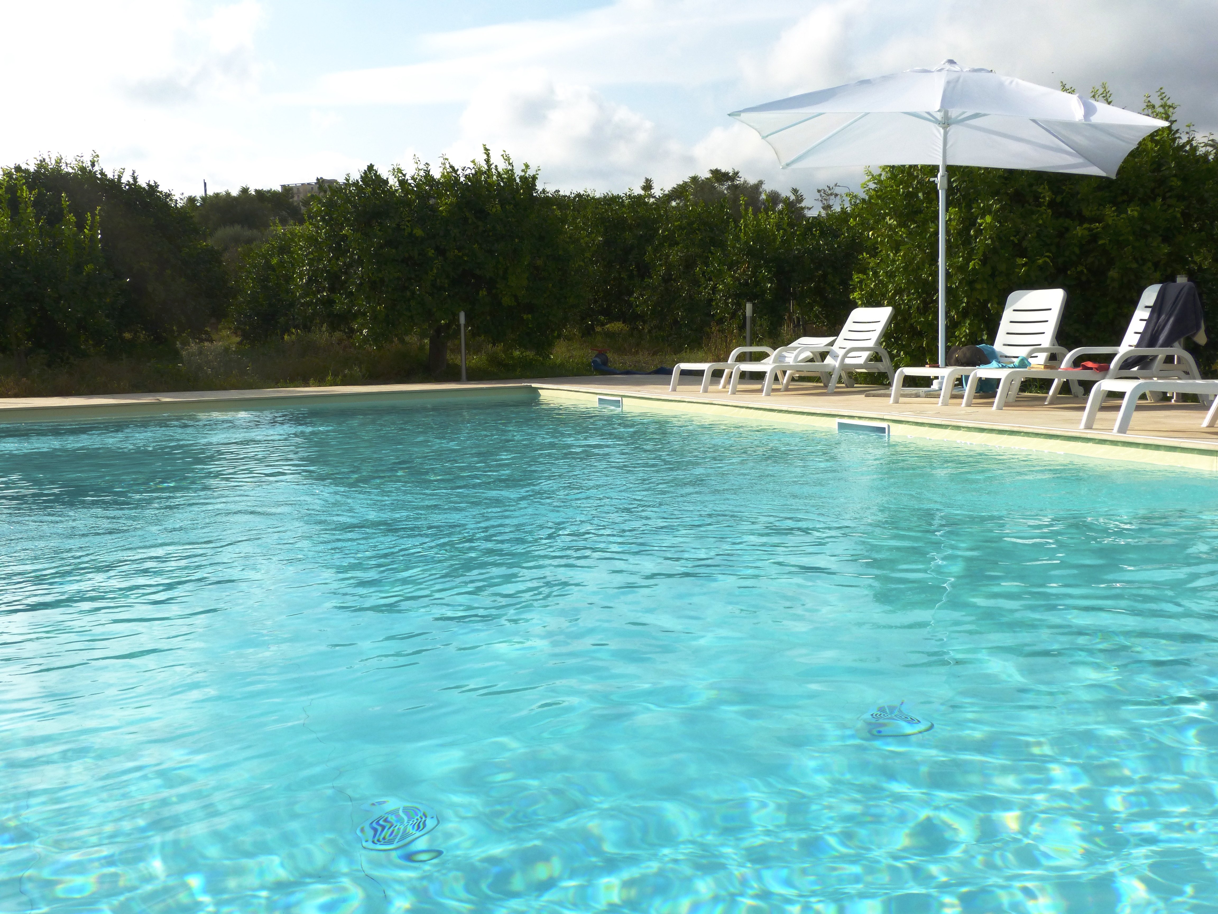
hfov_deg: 52.6
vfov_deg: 40.7
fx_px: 1232
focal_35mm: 35
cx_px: 609
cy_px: 457
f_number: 4
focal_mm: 6.2
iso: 100
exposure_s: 1/1600
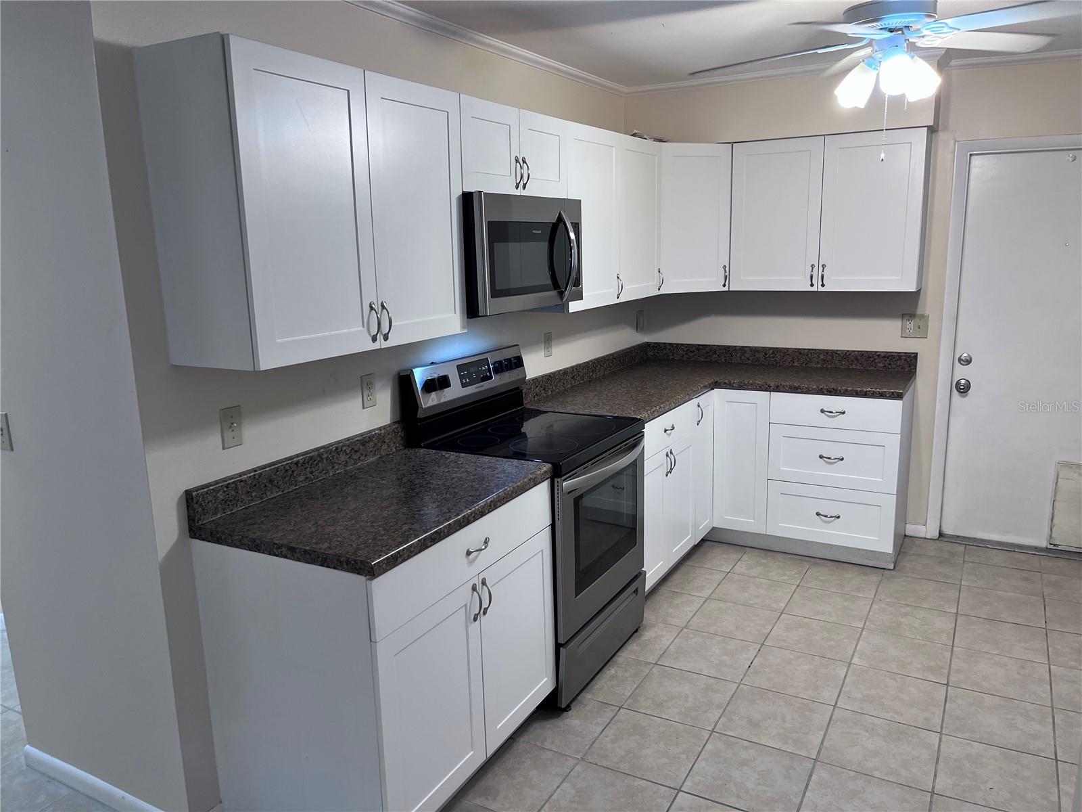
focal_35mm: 26
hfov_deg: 67.3
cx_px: 541
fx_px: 813
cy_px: 406
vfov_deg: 53.1
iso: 80
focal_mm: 5.1
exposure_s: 1/60
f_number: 1.6
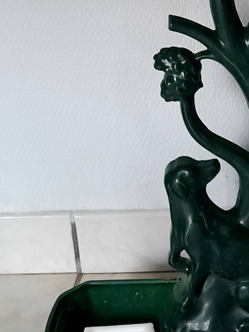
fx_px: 931
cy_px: -12
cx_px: 260
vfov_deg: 19.6
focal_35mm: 97
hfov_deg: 14.9
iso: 250
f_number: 2
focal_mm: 4.6
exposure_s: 1/33
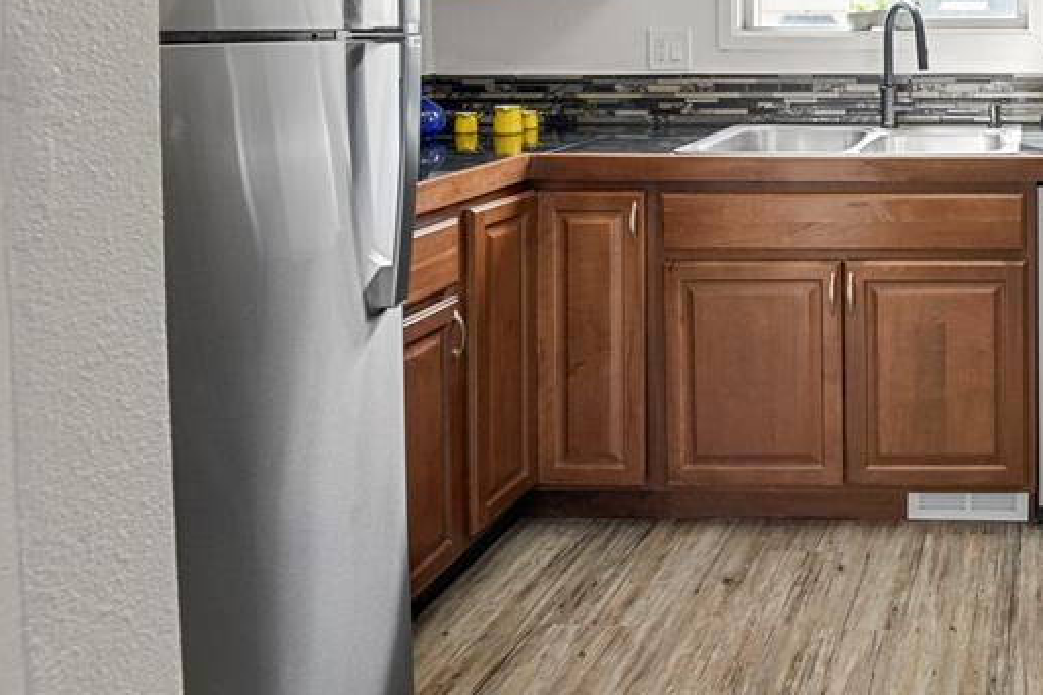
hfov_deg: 47.3
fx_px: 985
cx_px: 1023
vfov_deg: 35.6
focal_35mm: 34
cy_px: 20
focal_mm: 17
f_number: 8
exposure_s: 1.6
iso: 250
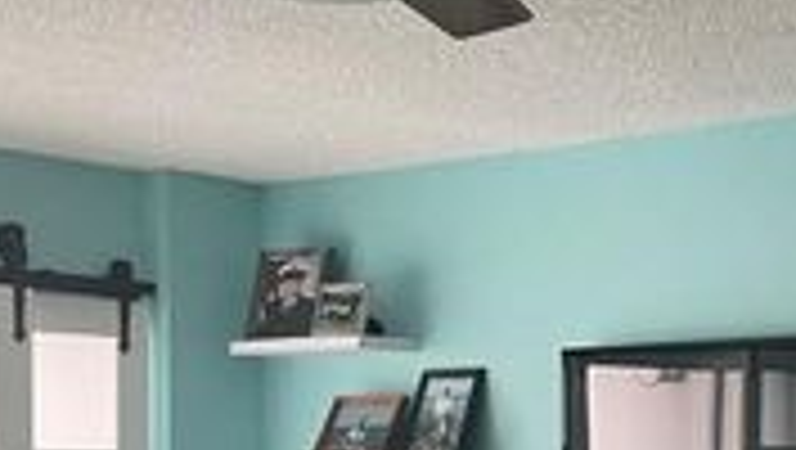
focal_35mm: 80
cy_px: 515
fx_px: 1690
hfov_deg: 25.6
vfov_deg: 14.7
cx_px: 738
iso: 200
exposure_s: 1/60
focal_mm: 4.2
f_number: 1.6
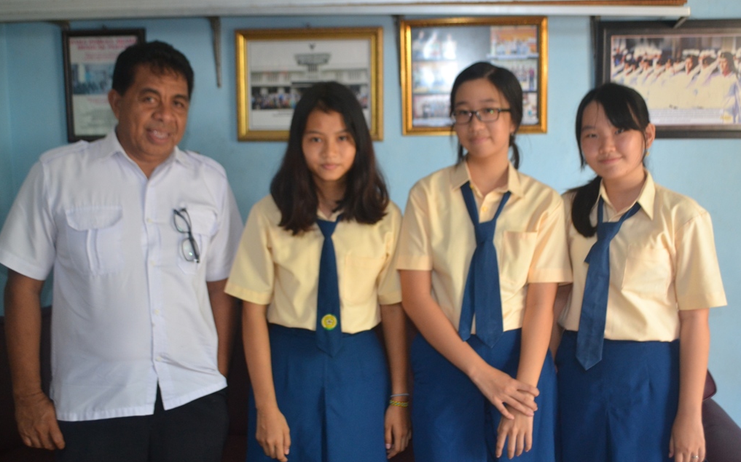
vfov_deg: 32.0
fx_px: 808
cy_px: 220
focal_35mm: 40
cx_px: 370
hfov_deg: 49.3
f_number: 4.2
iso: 1100
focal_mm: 26
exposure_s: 1/60
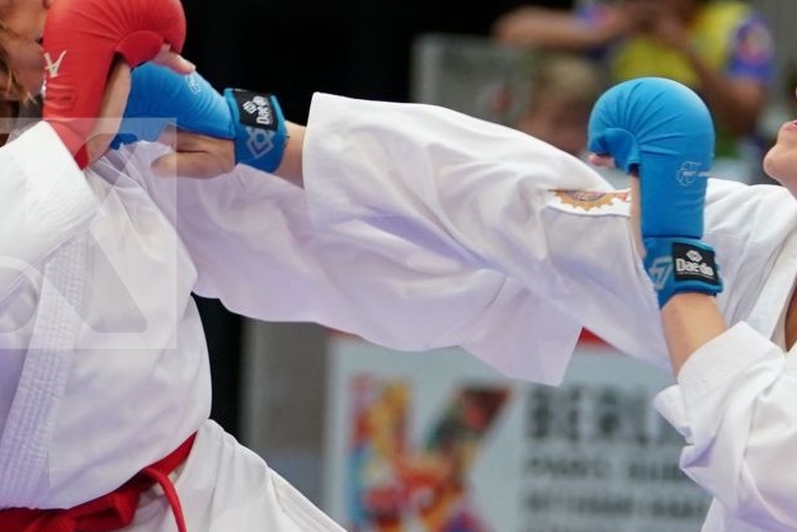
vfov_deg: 3.1
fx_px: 9898
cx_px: 489
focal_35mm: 447
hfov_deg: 4.6
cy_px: 234
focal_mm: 104
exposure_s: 1/1000
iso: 2000
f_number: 2.8
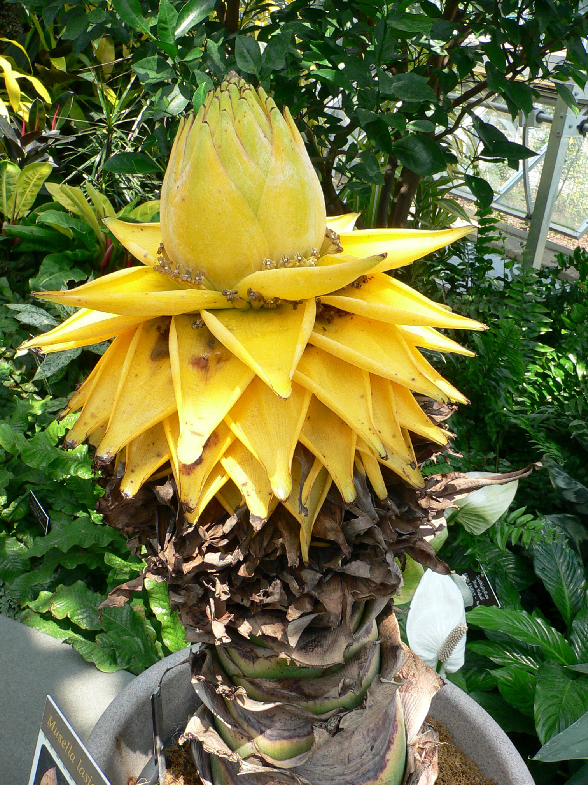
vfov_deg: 52.6
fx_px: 793
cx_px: 294
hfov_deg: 40.7
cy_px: 392
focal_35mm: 35
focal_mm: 4.6
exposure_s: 1/160
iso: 100
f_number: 4
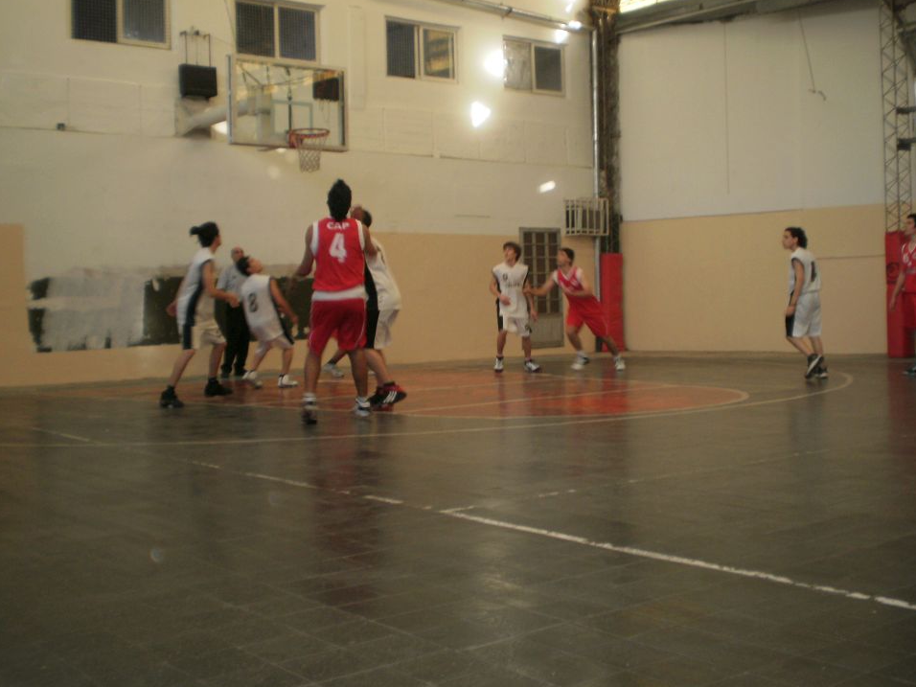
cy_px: 327
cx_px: 454
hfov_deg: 42.1
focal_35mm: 45
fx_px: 1191
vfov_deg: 32.2
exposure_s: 1/40
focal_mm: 7.4
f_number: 3.5
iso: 125
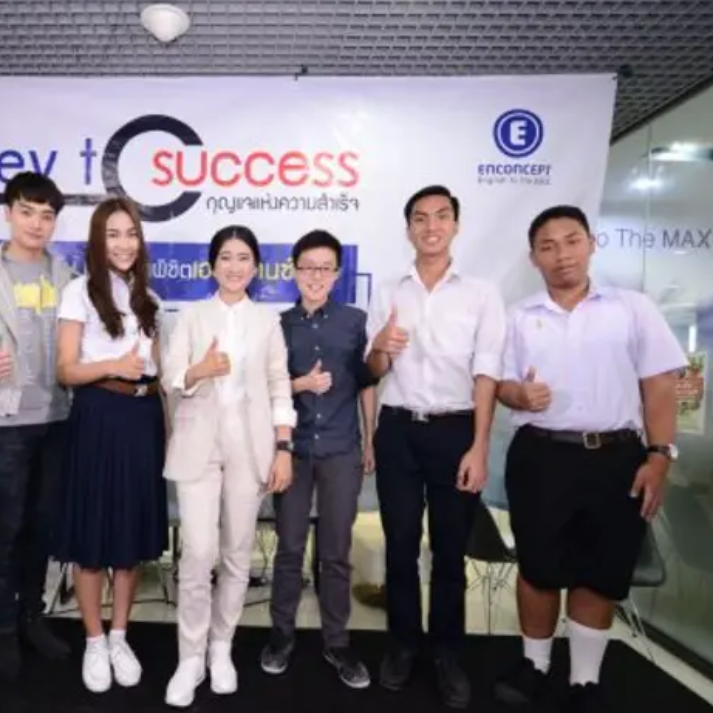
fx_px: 536
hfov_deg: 64.8
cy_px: 382
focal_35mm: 23
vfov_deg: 67.2
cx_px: 215
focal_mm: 16
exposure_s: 1/80
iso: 2500
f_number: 4.5
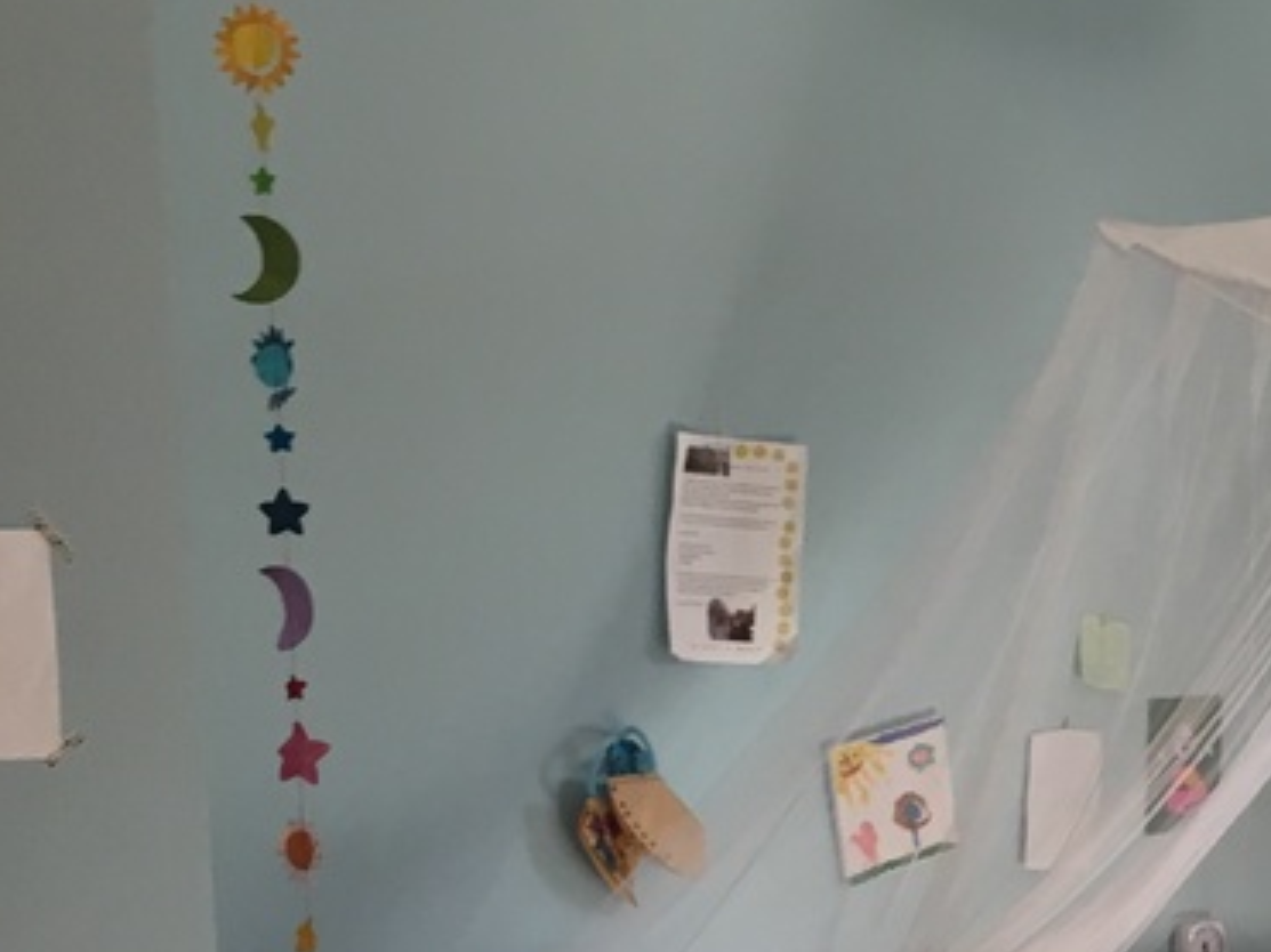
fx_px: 2936
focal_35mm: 80
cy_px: 1072
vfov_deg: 17.7
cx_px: 1250
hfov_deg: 23.5
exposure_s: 1/33
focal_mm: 4.15
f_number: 2.2
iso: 32
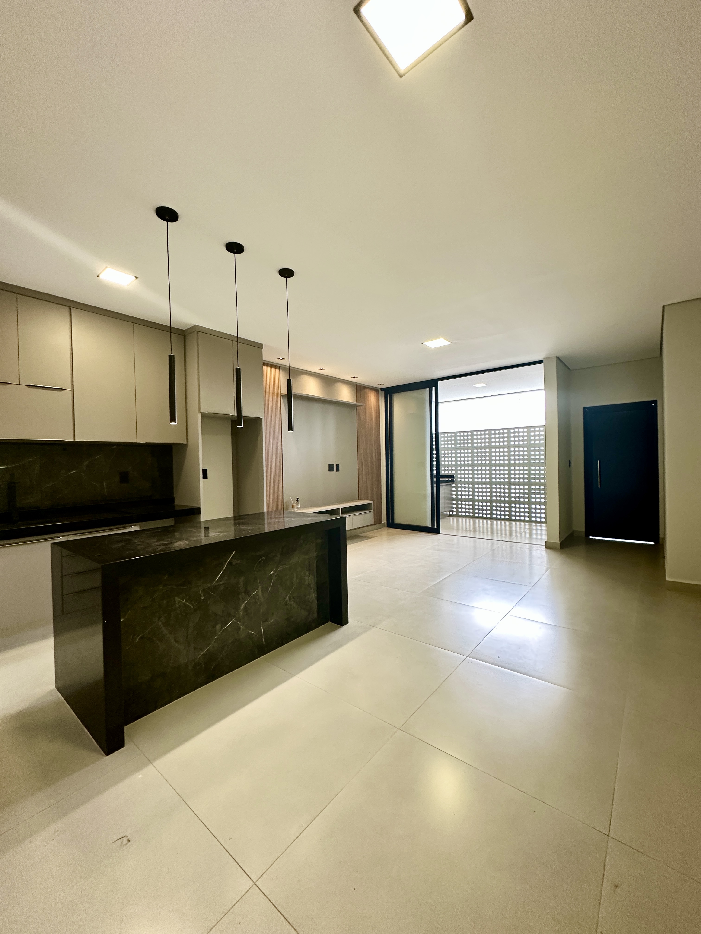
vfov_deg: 102.1
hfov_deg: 85.7
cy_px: 467
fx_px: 378
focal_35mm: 14
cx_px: 350
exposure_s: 1/99
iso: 160
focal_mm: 2.22
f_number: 2.2
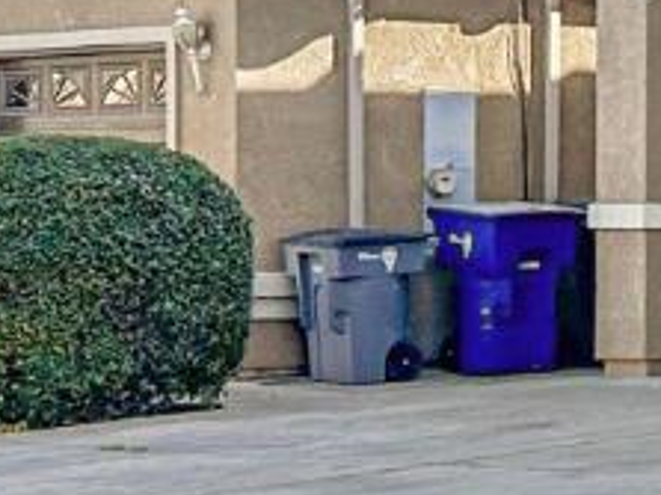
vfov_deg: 8.5
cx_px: 1944
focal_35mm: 175
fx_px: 3340
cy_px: 111
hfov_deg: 9.2
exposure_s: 1/2000
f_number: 1.5
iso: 50
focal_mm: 5.7
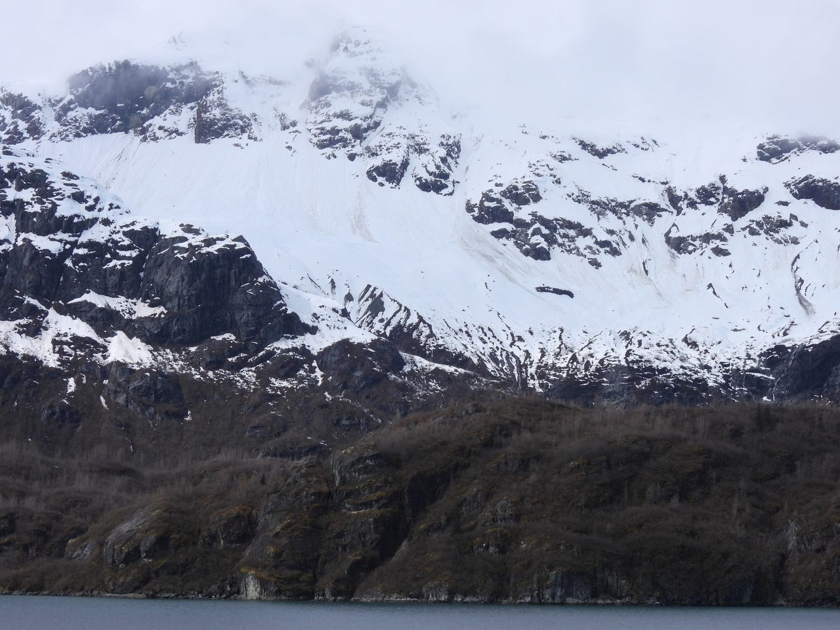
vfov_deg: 17.4
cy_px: 315
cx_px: 420
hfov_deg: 23.0
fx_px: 2063
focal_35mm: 85
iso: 100
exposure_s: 1/1600
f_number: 4.5
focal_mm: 15.2
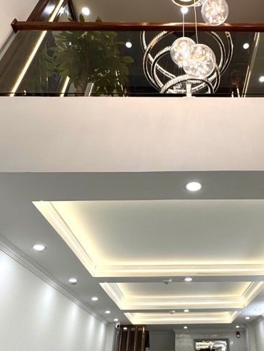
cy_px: 145
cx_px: 184
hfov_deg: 47.2
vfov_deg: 61.2
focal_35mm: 29
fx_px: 295
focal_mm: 2.22
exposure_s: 1/131
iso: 40
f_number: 2.2
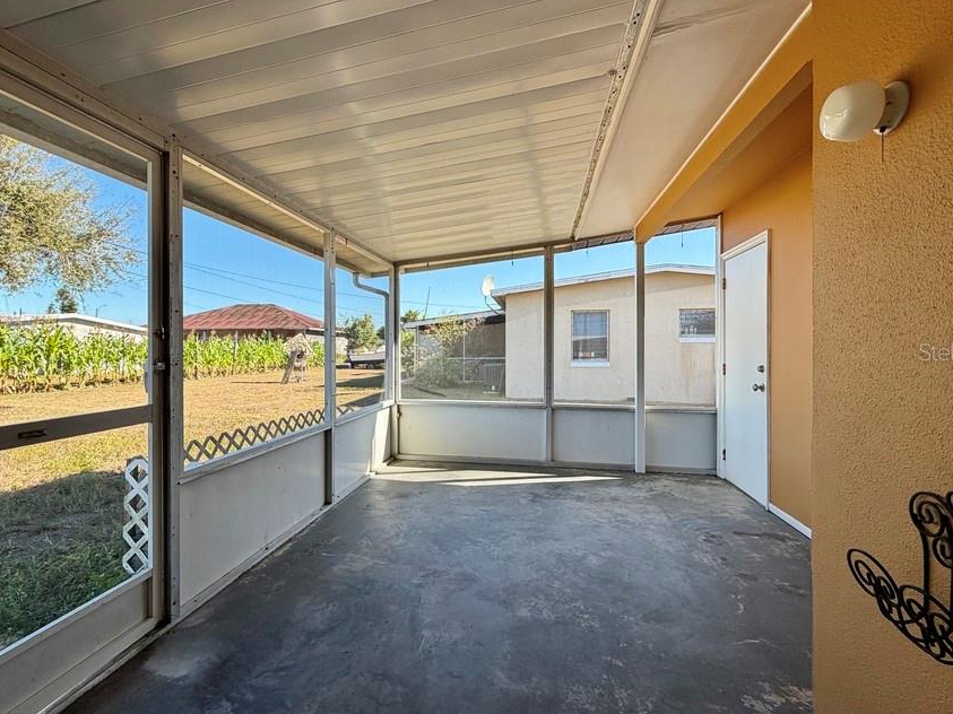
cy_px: 351
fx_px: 468
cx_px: 447
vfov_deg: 74.7
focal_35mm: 17
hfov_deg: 90.9
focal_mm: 2.22
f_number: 2.2
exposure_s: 1/229
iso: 40
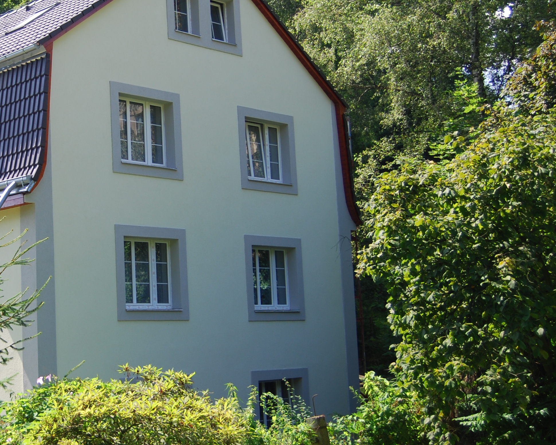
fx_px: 1020
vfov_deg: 24.6
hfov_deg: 29.4
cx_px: 73
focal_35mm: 62
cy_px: 190
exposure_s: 1/80
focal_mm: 22
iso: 100
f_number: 4
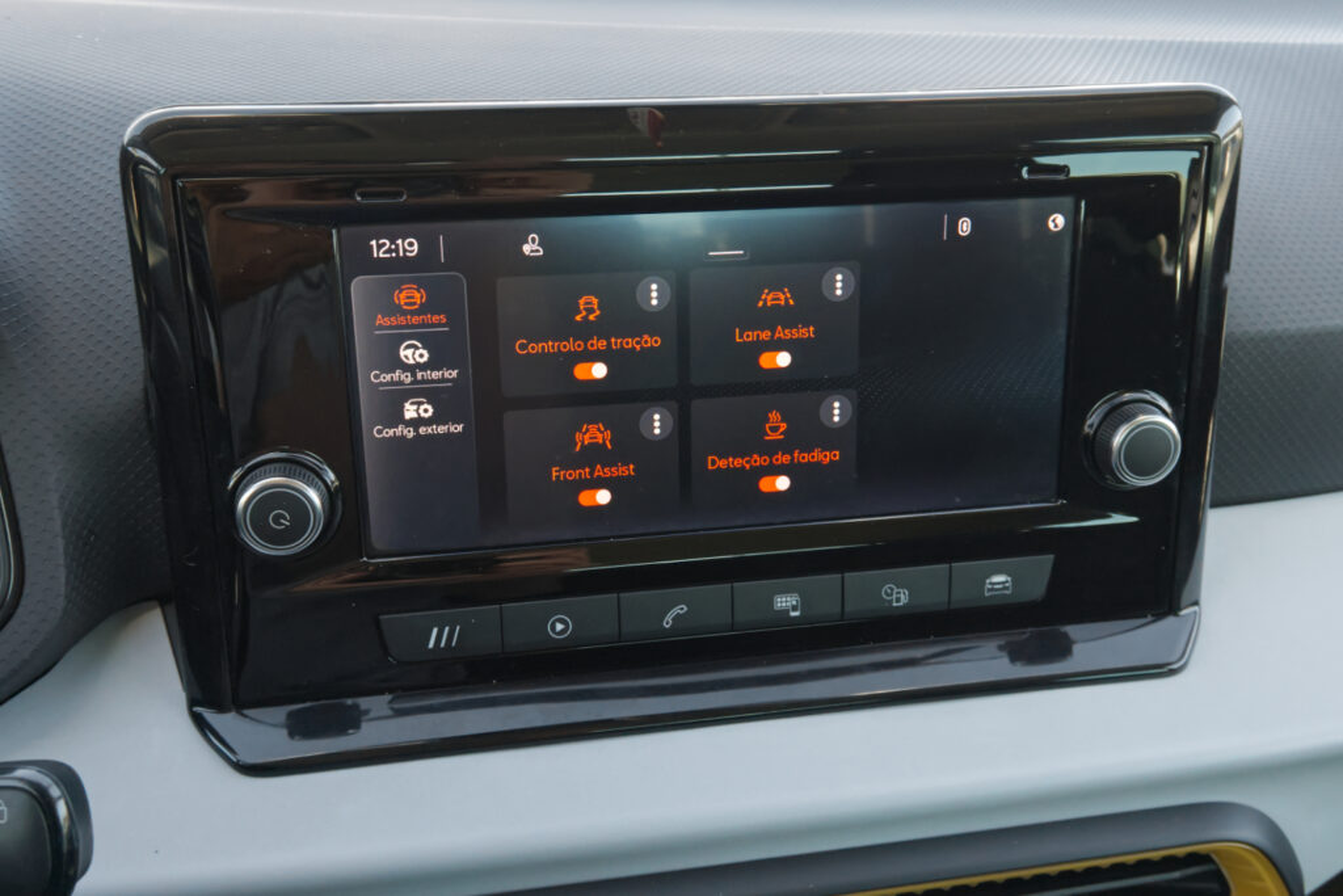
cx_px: 672
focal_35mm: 36
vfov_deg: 36.9
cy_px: 448
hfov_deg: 53.1
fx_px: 1343
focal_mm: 24.2
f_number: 9
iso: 2000
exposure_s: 1/160
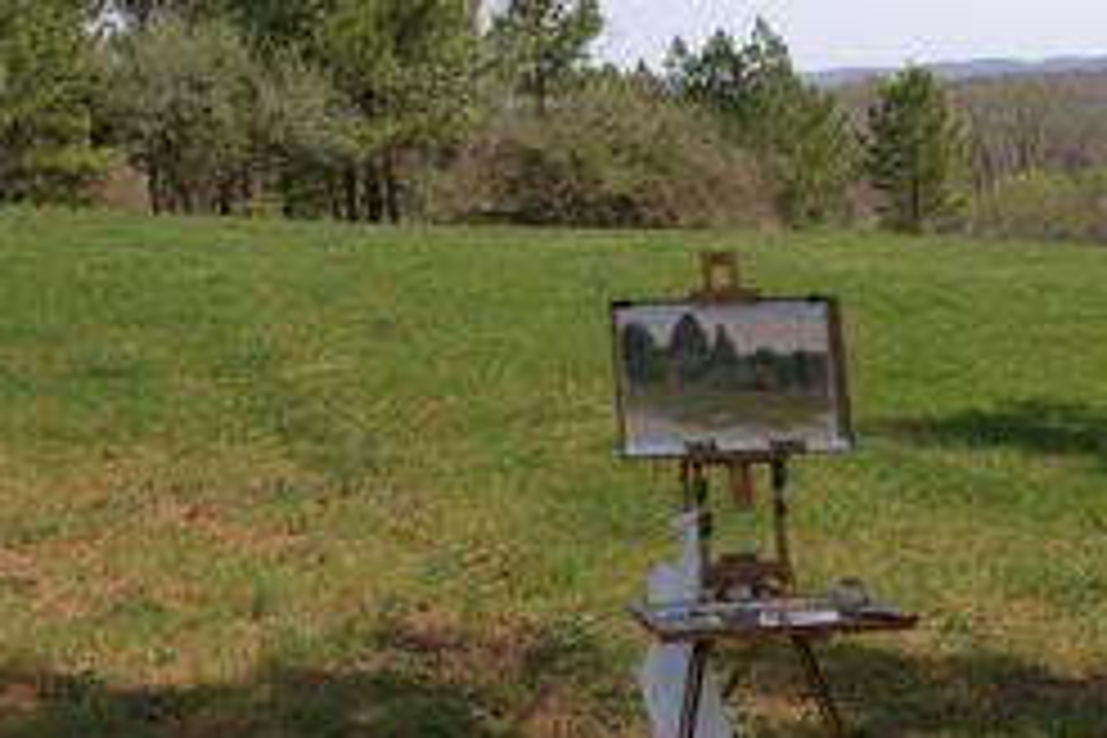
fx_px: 2153
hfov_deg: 28.5
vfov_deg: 19.5
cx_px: 801
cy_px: 351
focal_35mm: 70
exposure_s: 1/400
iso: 200
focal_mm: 23
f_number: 8
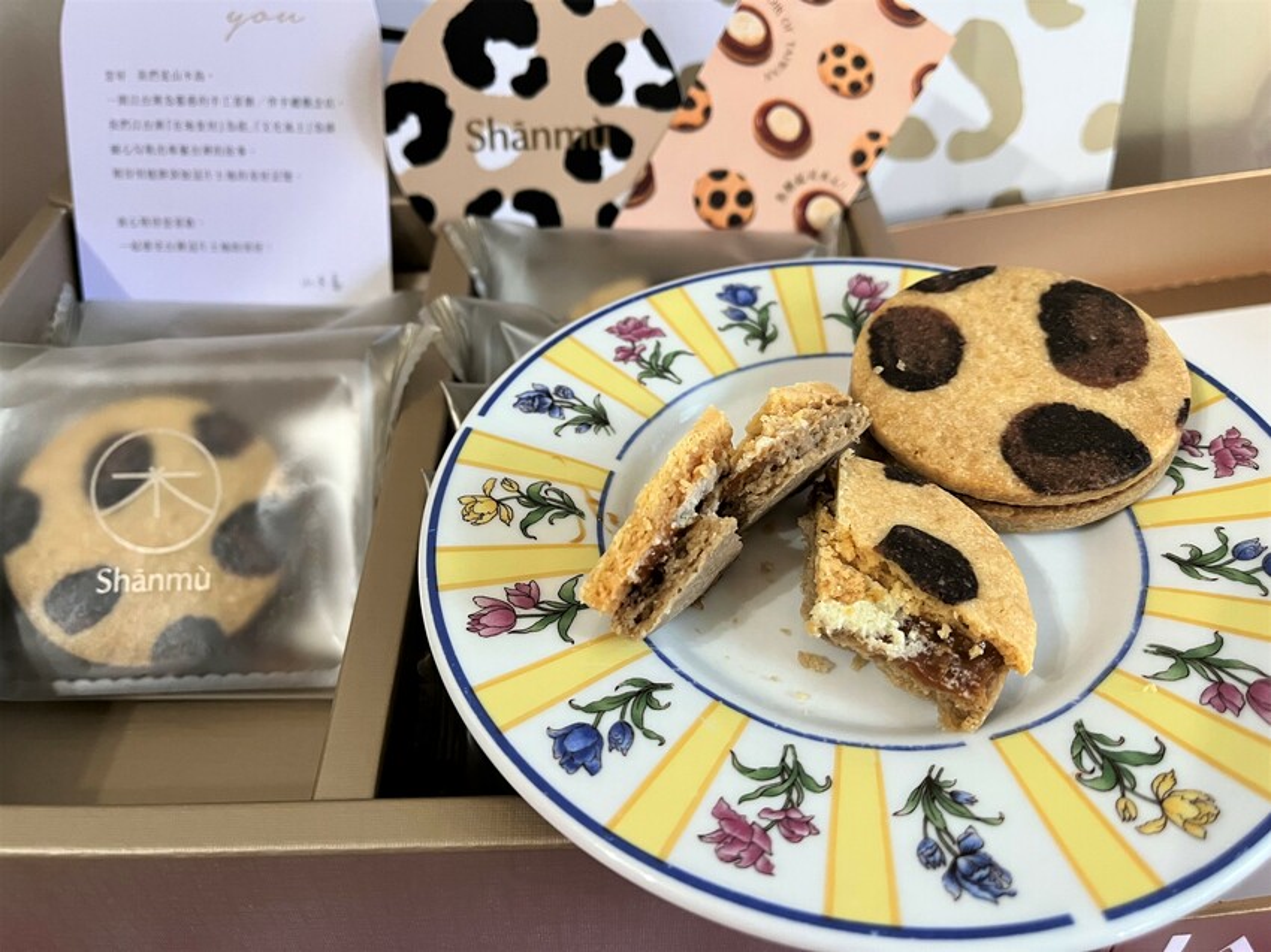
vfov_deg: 53.0
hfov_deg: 67.3
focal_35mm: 26
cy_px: 476
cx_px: 636
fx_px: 954
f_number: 1.6
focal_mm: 5.1
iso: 400
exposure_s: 1/40
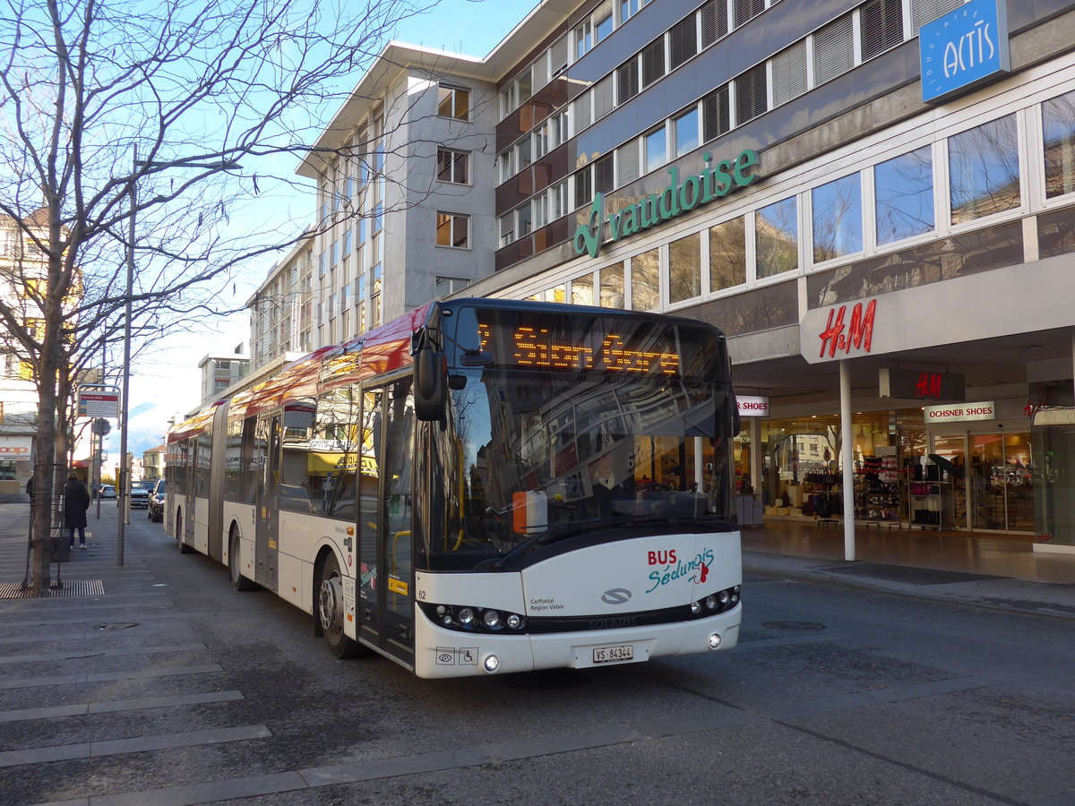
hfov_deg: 61.7
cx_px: 538
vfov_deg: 48.2
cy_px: 403
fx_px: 901
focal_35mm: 29
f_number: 2.8
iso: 80
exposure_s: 1/320
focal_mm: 6
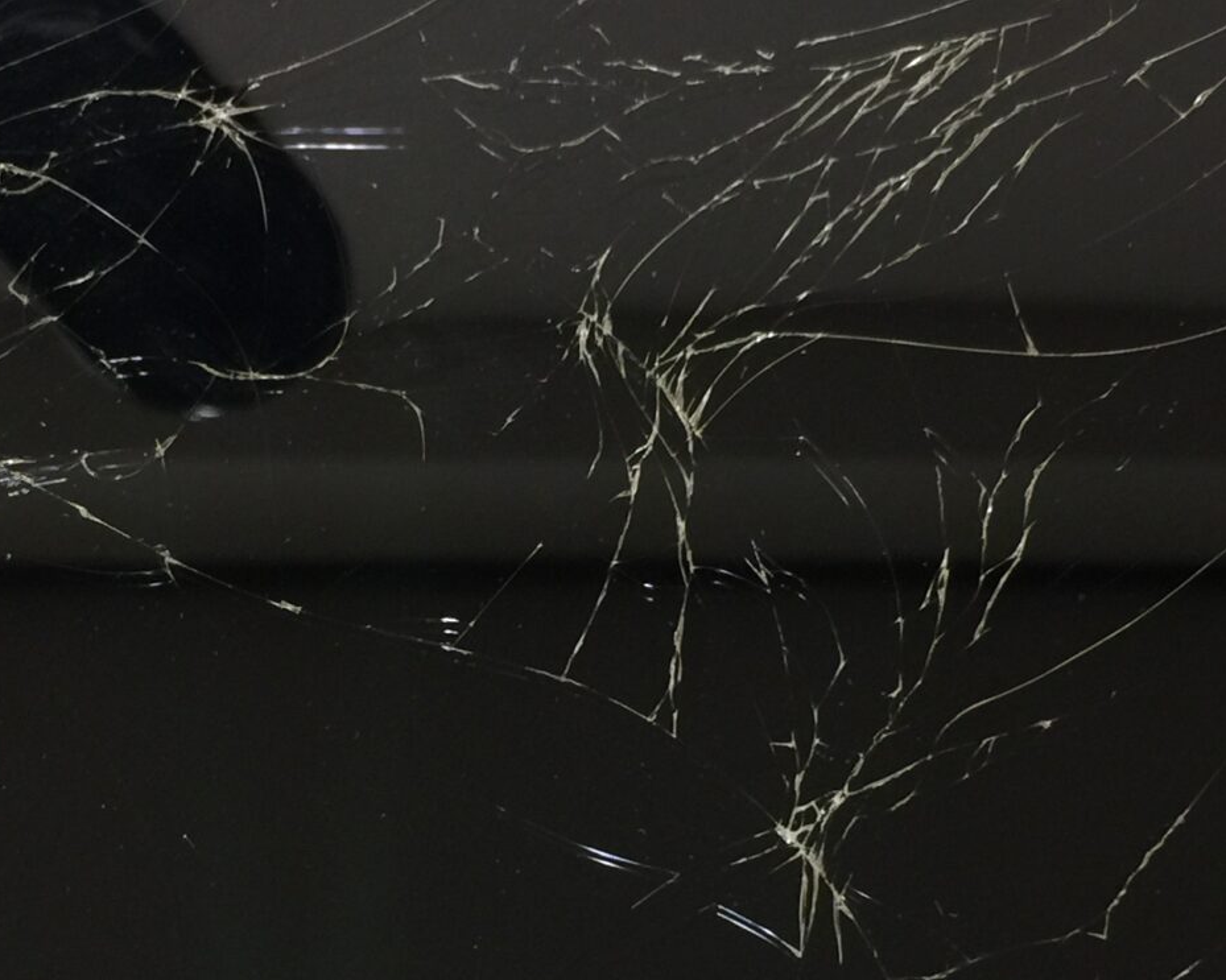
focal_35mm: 78
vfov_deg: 19.5
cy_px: 737
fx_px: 2830
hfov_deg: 24.4
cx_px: 661
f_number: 2.2
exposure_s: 1/15
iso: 40
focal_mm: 4.15
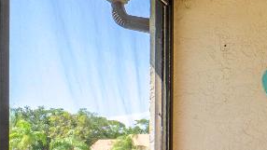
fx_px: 418
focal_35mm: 59
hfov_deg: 31.8
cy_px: 164
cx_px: -18
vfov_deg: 19.5
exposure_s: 1/640
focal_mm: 14
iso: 100
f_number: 20
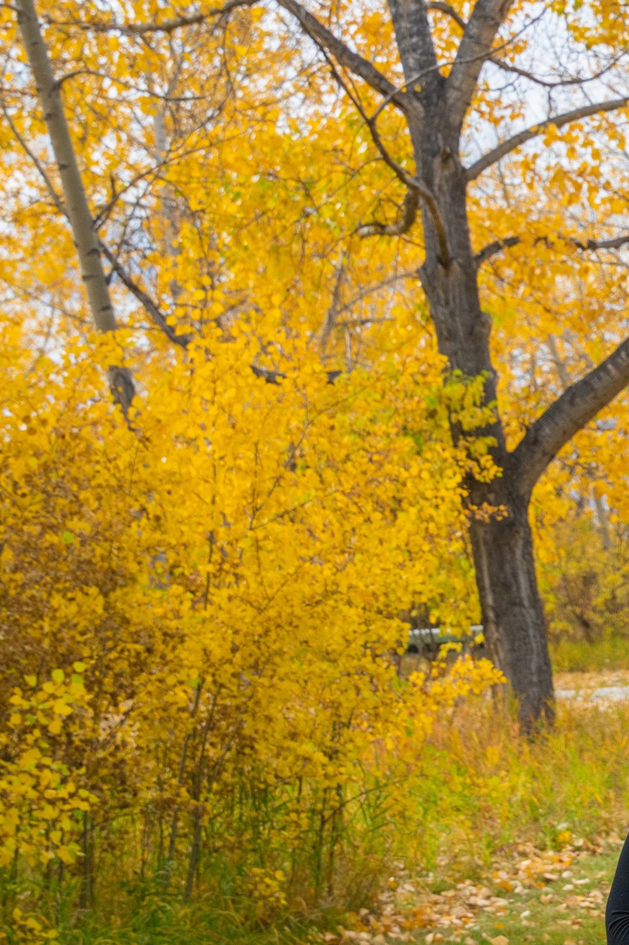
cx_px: 894
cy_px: 534
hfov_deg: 12.3
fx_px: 2805
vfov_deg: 19.1
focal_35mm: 107
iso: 320
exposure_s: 1/640
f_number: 5.6
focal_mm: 35
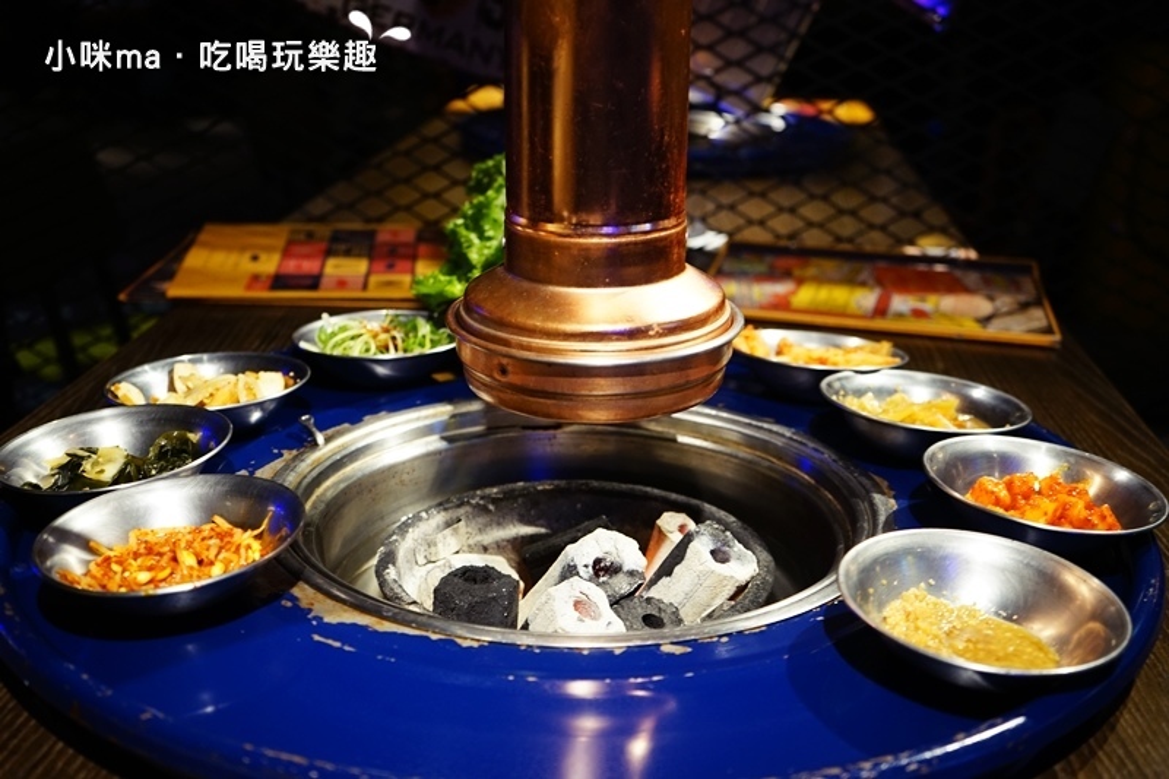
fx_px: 1299
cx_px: 584
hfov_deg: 48.5
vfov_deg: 33.4
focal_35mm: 40
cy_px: 390
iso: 1000
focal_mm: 40
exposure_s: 1/60
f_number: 4
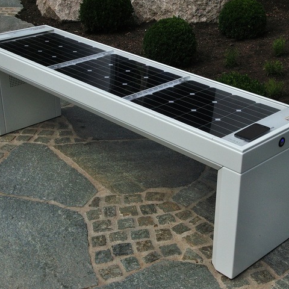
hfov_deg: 29.5
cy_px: 144
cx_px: 158
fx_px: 548
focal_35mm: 58
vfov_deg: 29.6
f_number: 16
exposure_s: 1/1000
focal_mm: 30
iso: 200
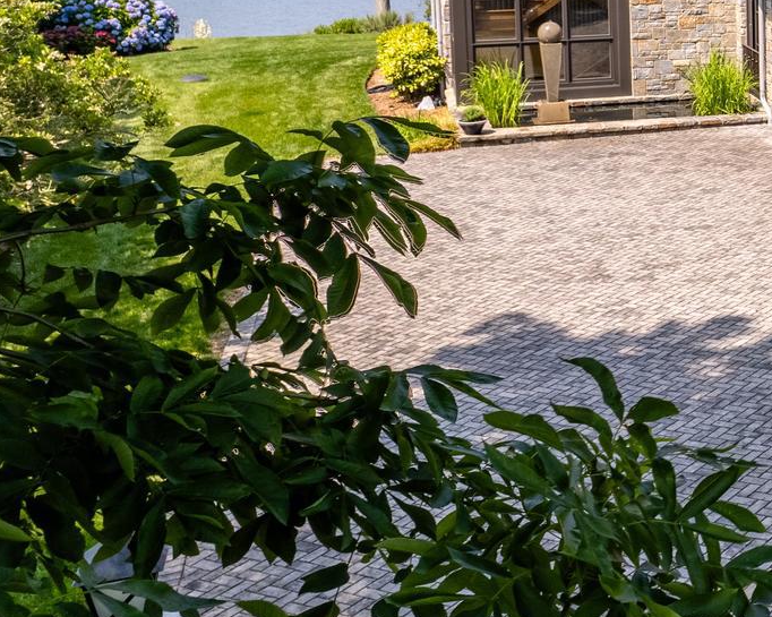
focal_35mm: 62
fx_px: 1416
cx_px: 1064
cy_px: 18
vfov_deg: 23.7
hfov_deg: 25.3
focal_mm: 8.38
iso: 100
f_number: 2.8
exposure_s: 1/2500
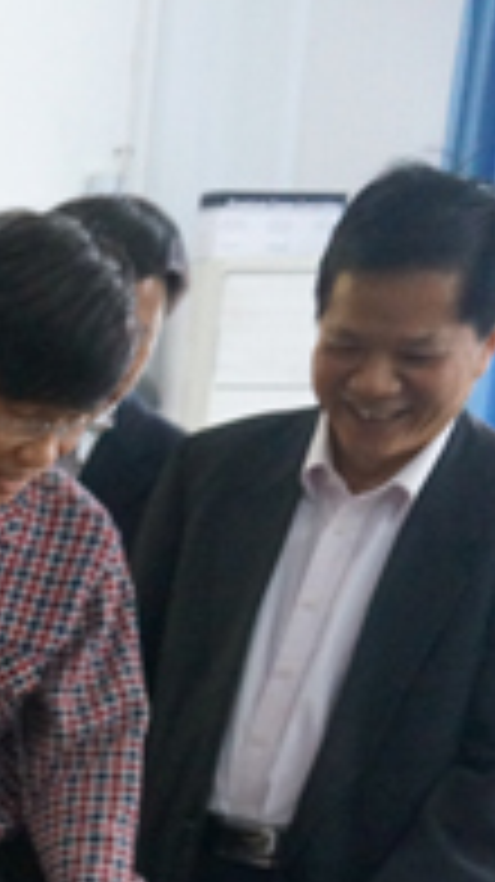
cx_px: -644
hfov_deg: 12.6
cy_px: 886
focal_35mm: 77
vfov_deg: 26.1
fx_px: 1800
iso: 3200
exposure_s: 1/100
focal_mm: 16
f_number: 3.5
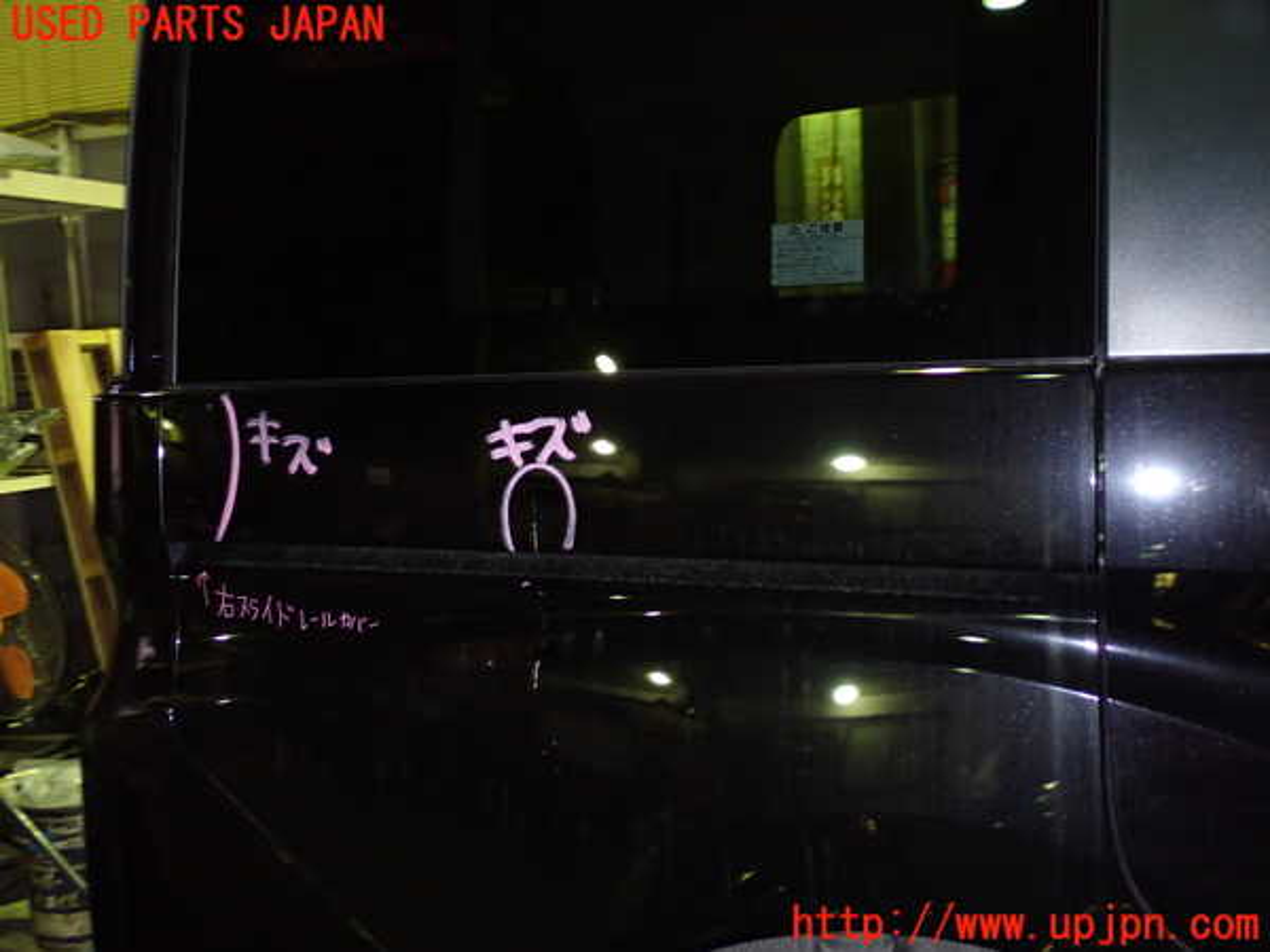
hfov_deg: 49.0
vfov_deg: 37.7
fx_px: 1394
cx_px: 635
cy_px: 476
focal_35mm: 38
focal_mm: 6.83
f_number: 2.7
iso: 640
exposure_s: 1/40
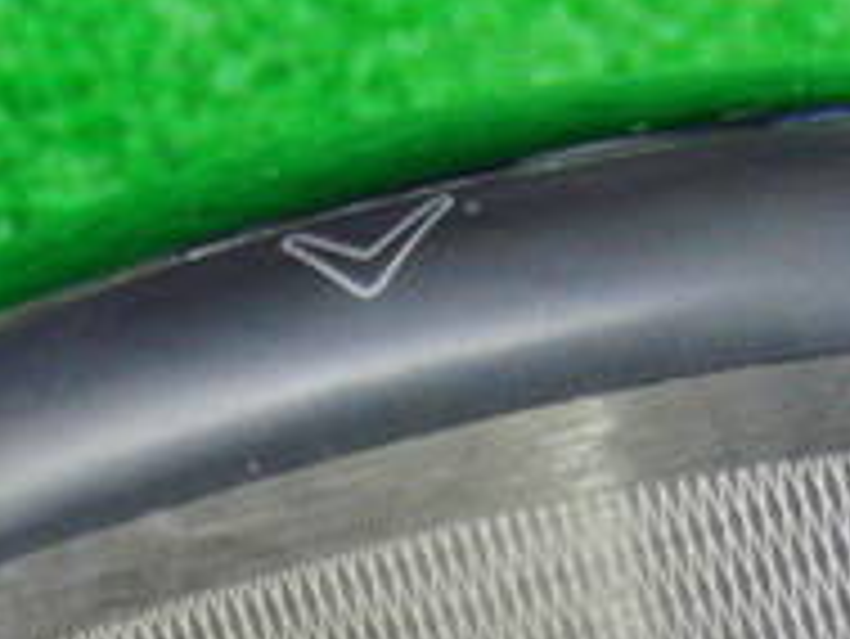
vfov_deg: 11.5
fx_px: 3071
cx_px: 639
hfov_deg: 15.7
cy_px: 878
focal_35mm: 125
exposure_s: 1/20
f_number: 3.6
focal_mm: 6.42
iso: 400
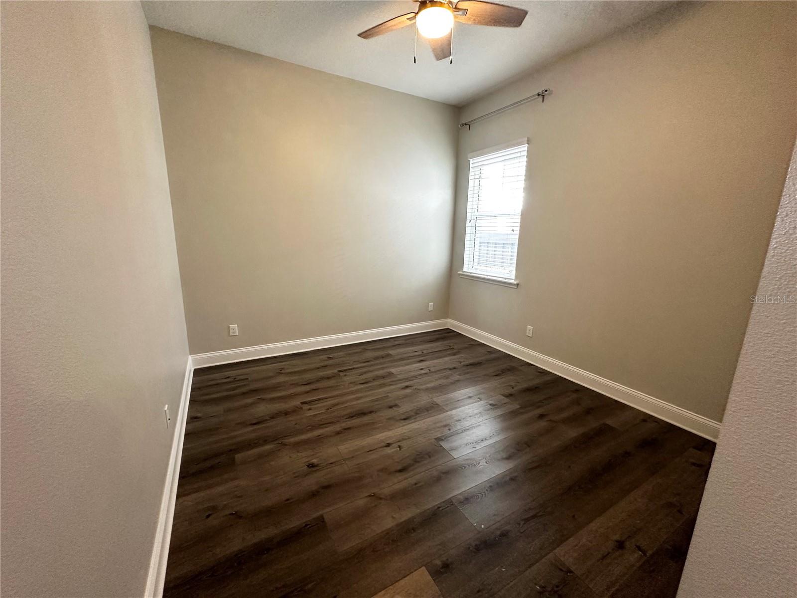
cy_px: 299
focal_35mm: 14
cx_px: 398
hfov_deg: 102.1
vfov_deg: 85.7
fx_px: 322
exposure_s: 1/60
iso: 250
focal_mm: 2.22
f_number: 2.2
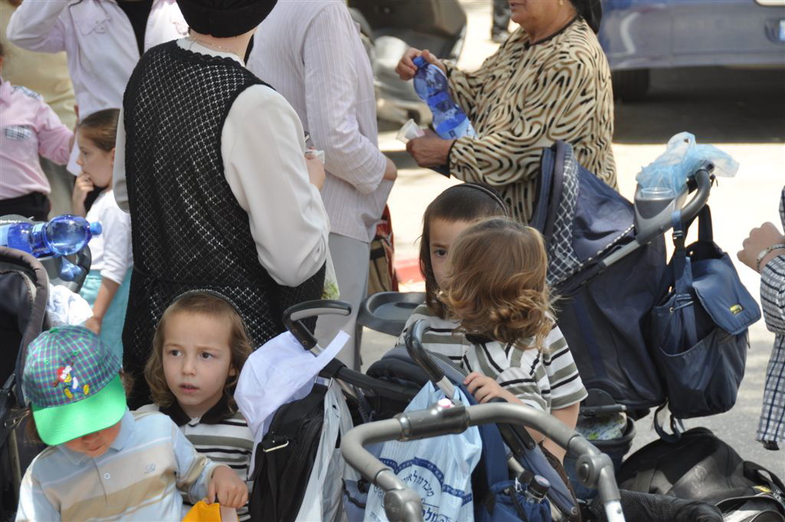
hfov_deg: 17.1
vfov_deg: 11.4
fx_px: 2613
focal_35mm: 120
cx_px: 392
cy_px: 261
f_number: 7.1
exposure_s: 1/200
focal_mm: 80
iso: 200
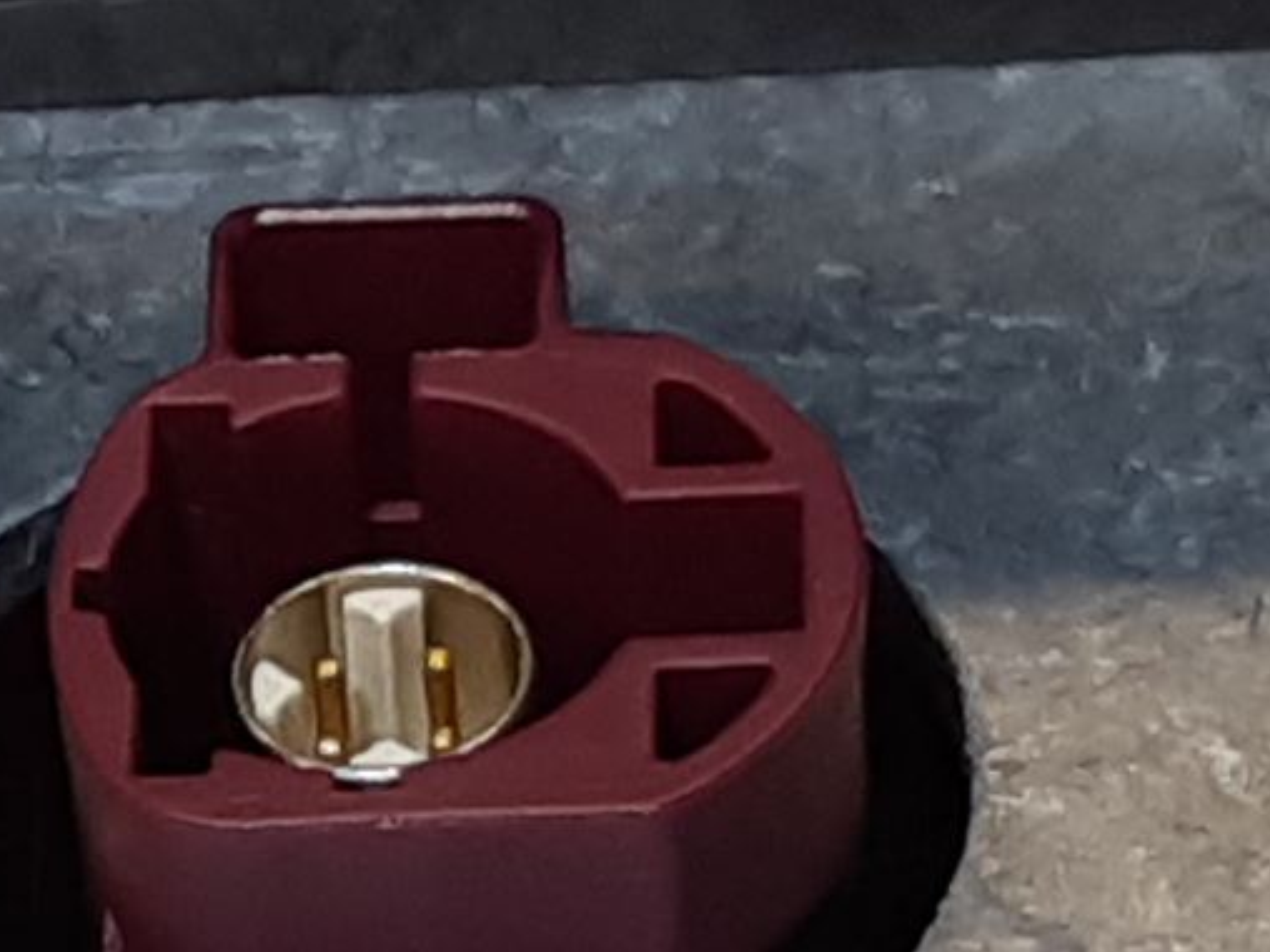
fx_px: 3851
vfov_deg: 12.7
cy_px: 1756
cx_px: 368
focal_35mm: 105
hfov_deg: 18.6
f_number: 1.7
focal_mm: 3.93
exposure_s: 1/100
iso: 50
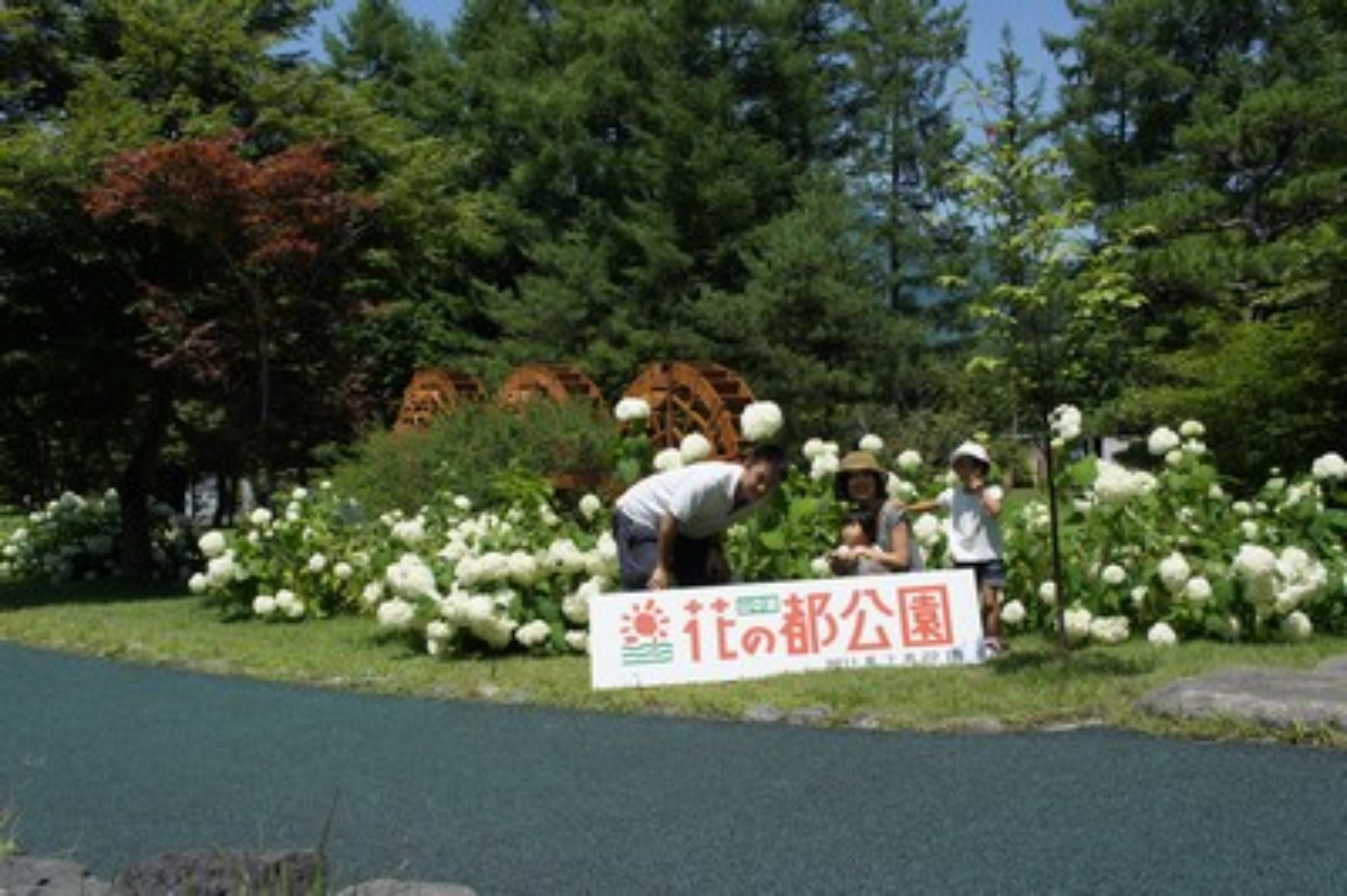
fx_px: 1458
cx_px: 674
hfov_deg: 49.6
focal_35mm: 39
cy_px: 448
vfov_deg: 34.2
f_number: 8
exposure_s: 1/640
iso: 200
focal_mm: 26
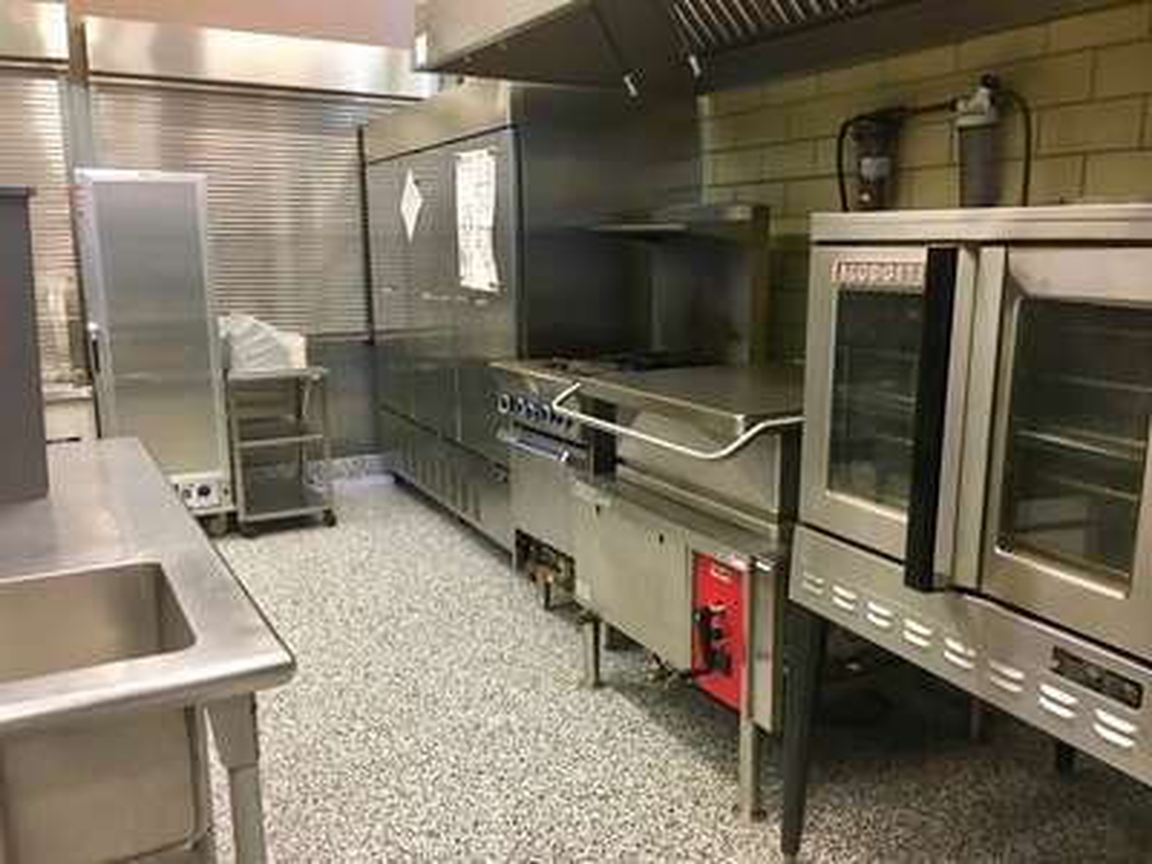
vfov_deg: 48.2
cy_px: 432
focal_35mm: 29
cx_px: 576
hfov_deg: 61.7
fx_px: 965
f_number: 2.2
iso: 100
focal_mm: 4.15
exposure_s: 1/15
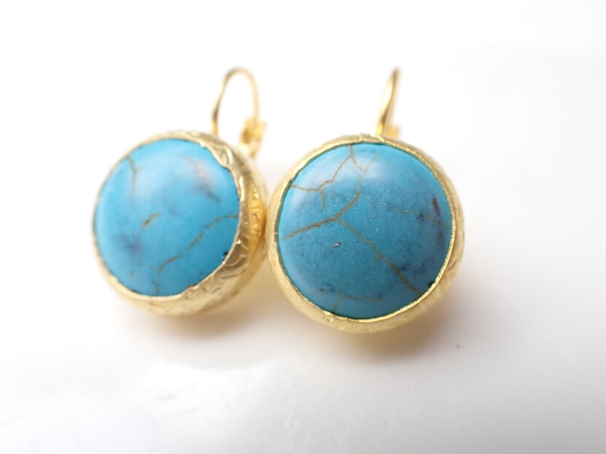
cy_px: 224
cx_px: 311
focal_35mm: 31
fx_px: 543
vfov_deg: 45.4
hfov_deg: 58.4
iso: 100
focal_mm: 5.4
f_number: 3.2
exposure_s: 1/500
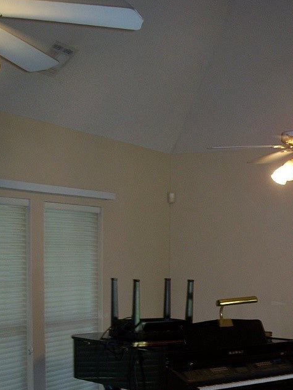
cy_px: 335
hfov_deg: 20.5
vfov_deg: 27.0
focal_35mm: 70
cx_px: 273
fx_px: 789
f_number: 2.8
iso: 125
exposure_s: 1/60
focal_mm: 7.8
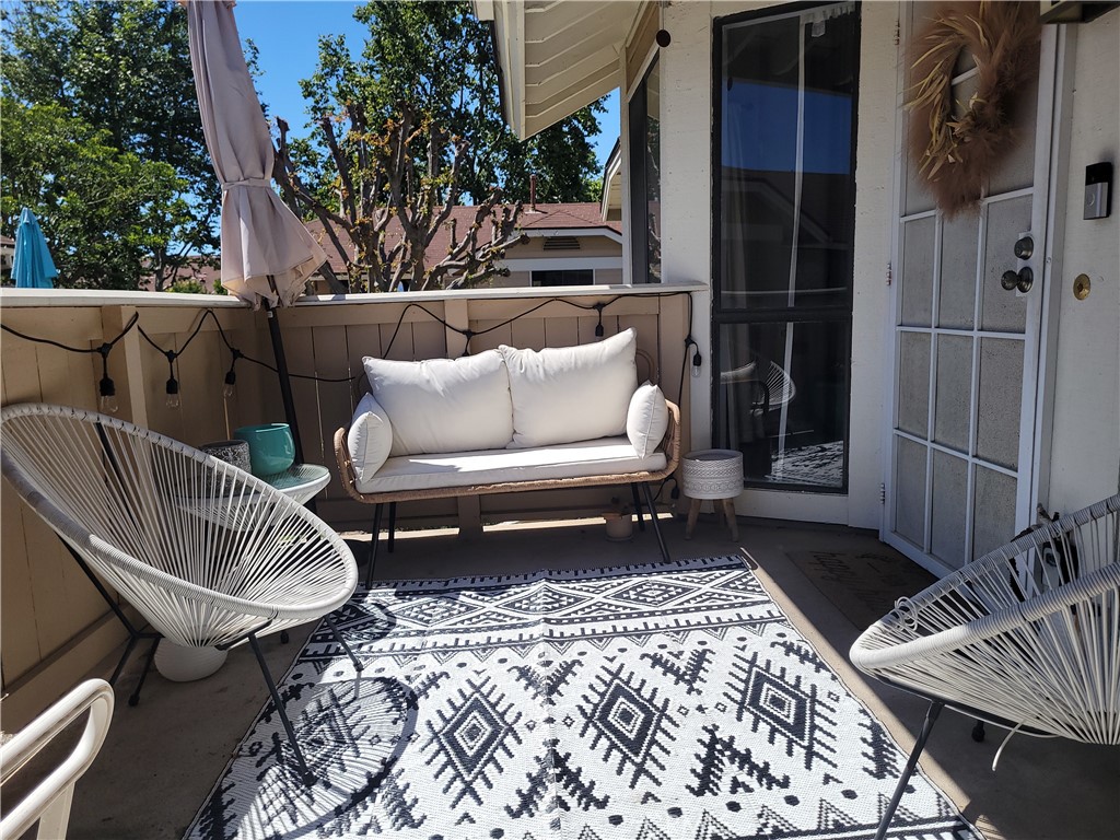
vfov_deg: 53.1
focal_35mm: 26
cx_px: 560
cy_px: 420
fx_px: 841
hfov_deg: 67.3
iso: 40
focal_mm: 5.4
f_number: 1.8
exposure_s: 1/2671
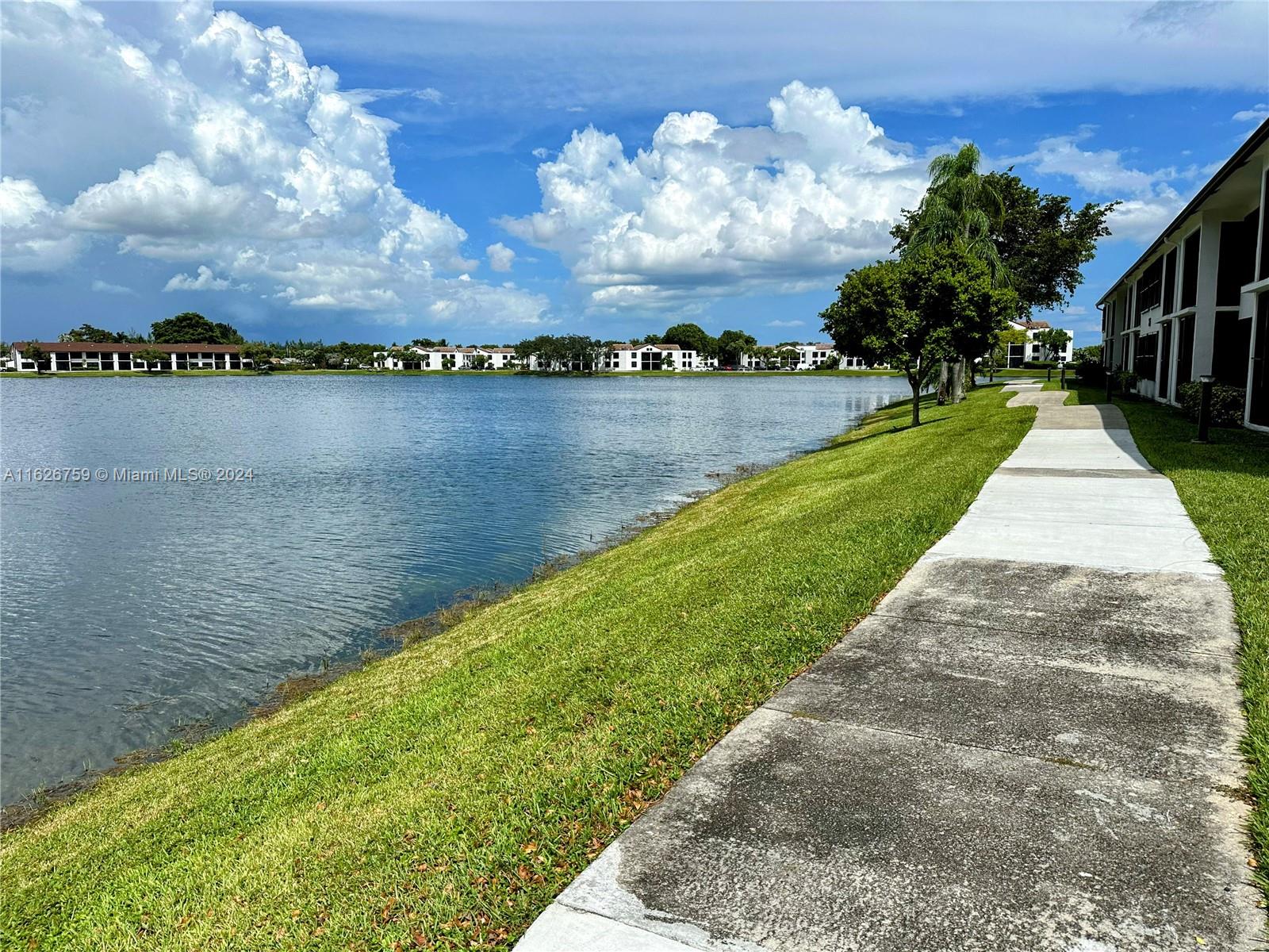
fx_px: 880
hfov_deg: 71.6
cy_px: 476
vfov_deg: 56.8
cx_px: 634
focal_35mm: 24
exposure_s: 1/10753
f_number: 1.78
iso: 80
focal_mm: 6.86
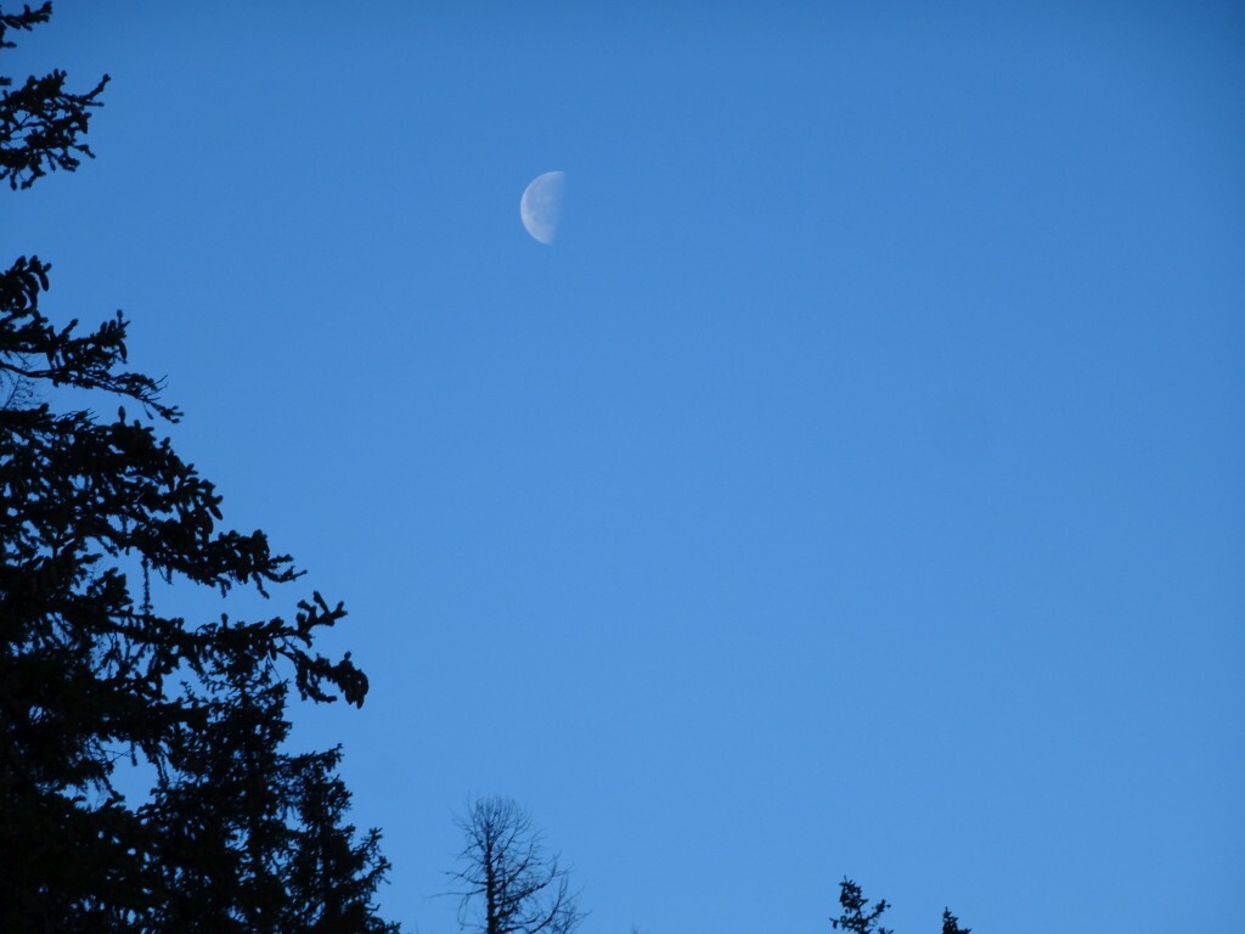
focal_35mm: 219
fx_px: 7877
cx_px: 622
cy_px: 467
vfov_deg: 6.8
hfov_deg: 9.0
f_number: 6.3
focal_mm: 37.35
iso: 80
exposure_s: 1/320
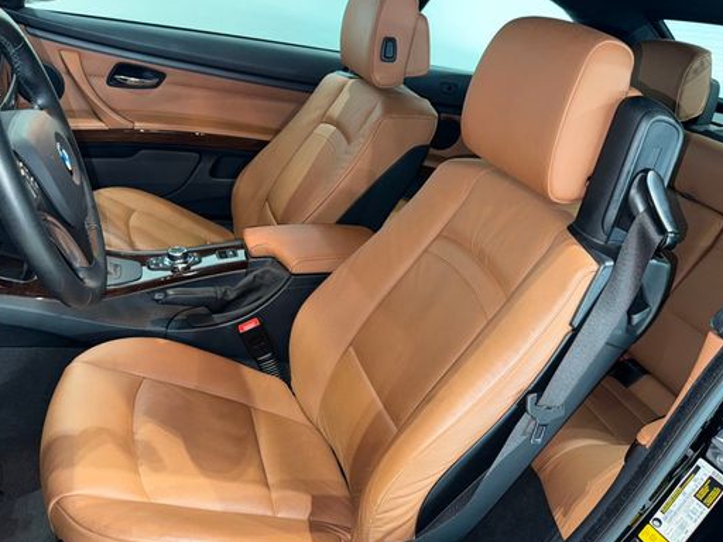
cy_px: 312
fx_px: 627
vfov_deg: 46.6
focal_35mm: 30
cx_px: 359
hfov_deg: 60.0
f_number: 1.78
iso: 100
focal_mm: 6.76
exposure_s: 1/15
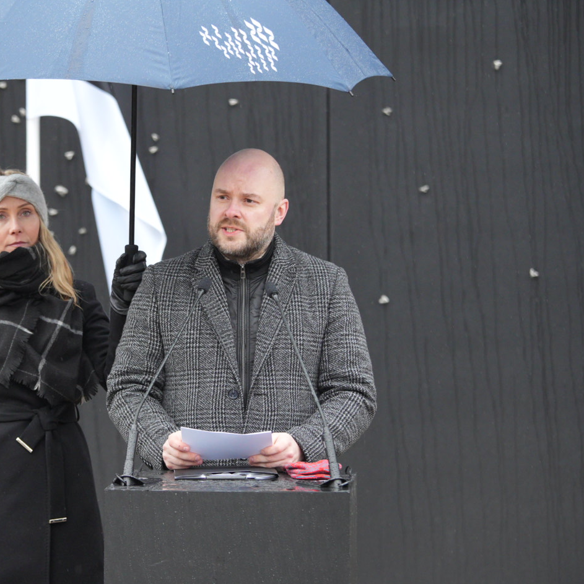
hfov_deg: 10.3
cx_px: 177
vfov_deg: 10.3
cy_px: 332
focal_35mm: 169
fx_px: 3226
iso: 3200
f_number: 4
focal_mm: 116
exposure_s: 1/800
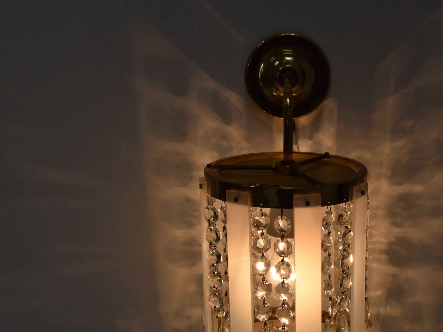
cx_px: 296
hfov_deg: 32.9
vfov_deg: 25.2
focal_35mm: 58
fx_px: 742
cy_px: 210
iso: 1600
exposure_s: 1/640
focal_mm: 28
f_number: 13
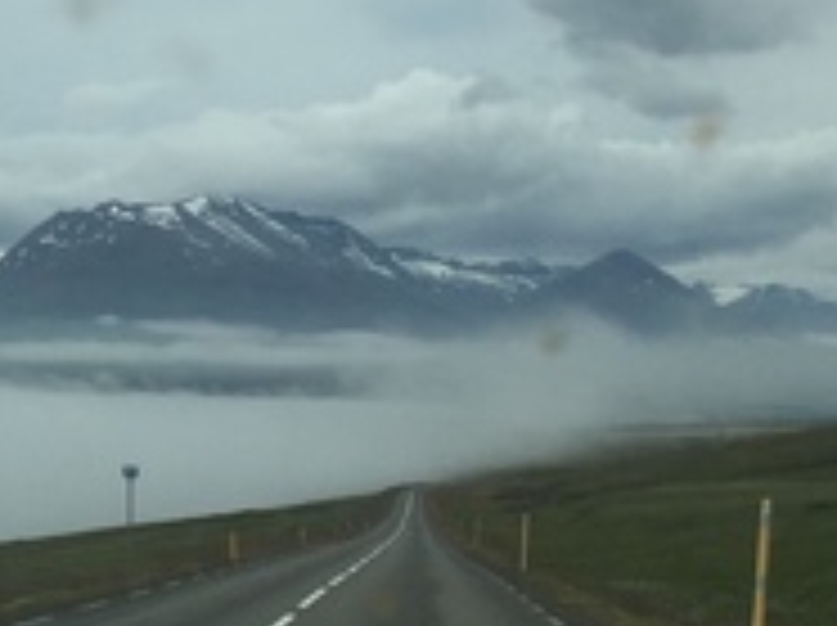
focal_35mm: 100
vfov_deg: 14.7
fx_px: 2415
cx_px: -378
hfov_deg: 17.8
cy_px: 234
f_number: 2.2
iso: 32
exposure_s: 1/1883
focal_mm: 4.15
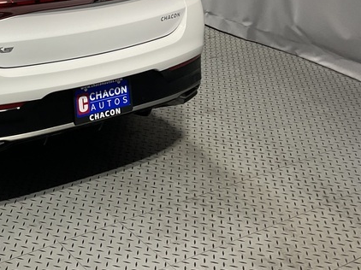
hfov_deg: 27.5
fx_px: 688
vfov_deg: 21.6
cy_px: 9
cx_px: -9
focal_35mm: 66
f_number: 1.8
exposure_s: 1/100
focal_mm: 3
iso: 40
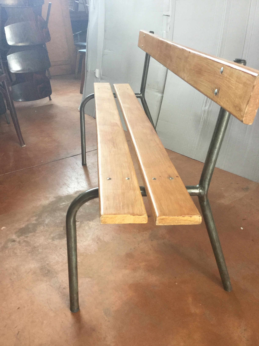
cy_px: 173
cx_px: 130
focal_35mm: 31
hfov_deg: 45.4
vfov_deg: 58.4
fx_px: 309
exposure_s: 1/33
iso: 100
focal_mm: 3.3
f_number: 2.4
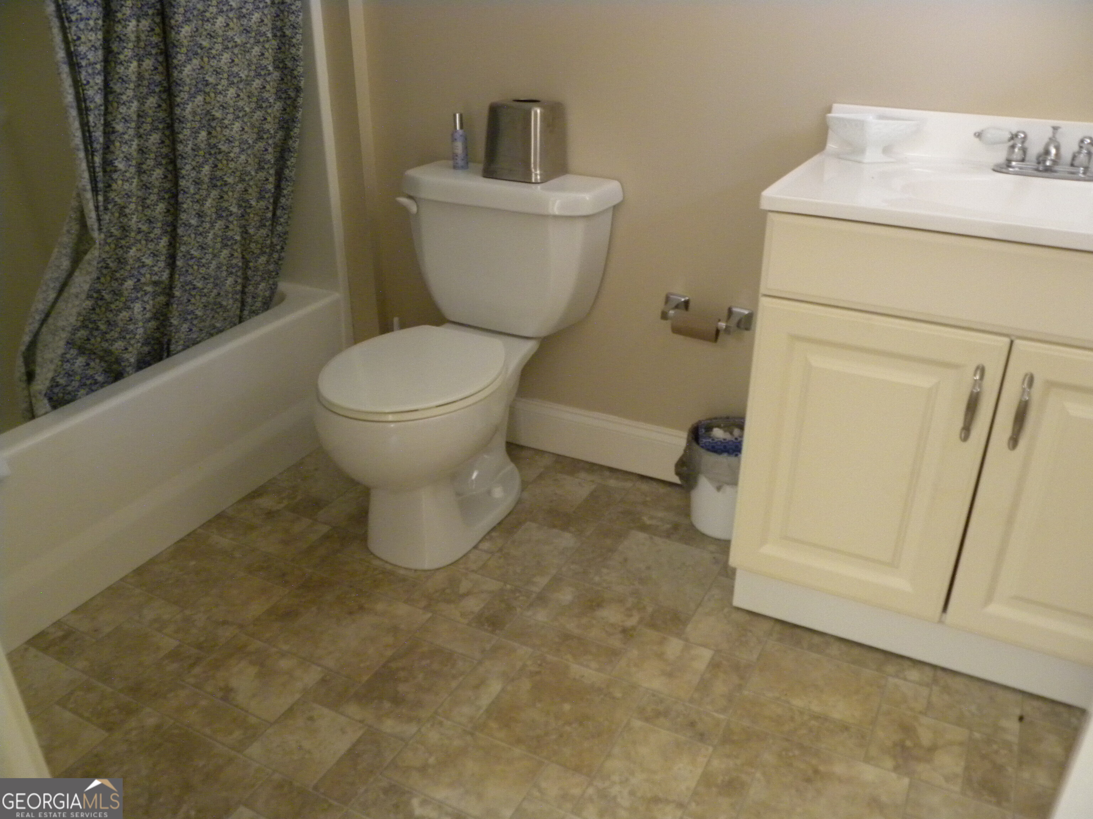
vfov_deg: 48.2
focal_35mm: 29
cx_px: 546
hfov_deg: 61.7
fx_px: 916
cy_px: 410
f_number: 2.8
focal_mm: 5.2
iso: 400
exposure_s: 1/30
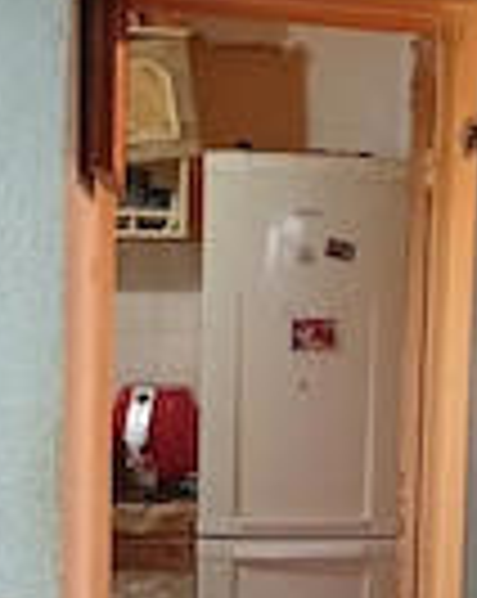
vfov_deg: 24.1
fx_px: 1397
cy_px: 360
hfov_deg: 19.2
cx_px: 387
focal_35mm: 79
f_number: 1.8
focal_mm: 3.84
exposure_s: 1/33.3
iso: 712
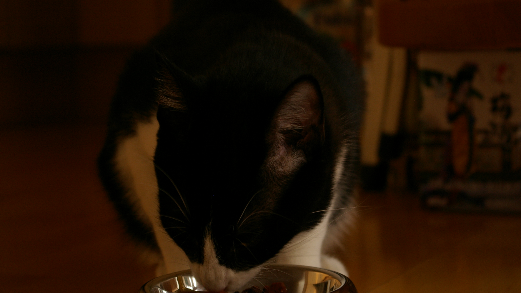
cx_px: 260
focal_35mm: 87
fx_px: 1195
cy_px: 156
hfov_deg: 24.6
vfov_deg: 14.0
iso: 400
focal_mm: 55
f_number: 5.6
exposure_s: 1/30
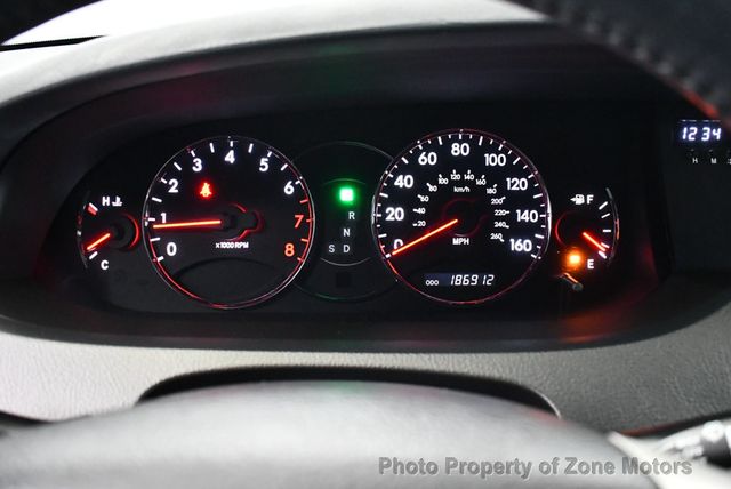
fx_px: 732
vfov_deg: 36.9
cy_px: 244
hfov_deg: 53.1
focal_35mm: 36
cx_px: 366
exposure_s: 1/60
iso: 5600
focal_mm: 18
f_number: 3.5
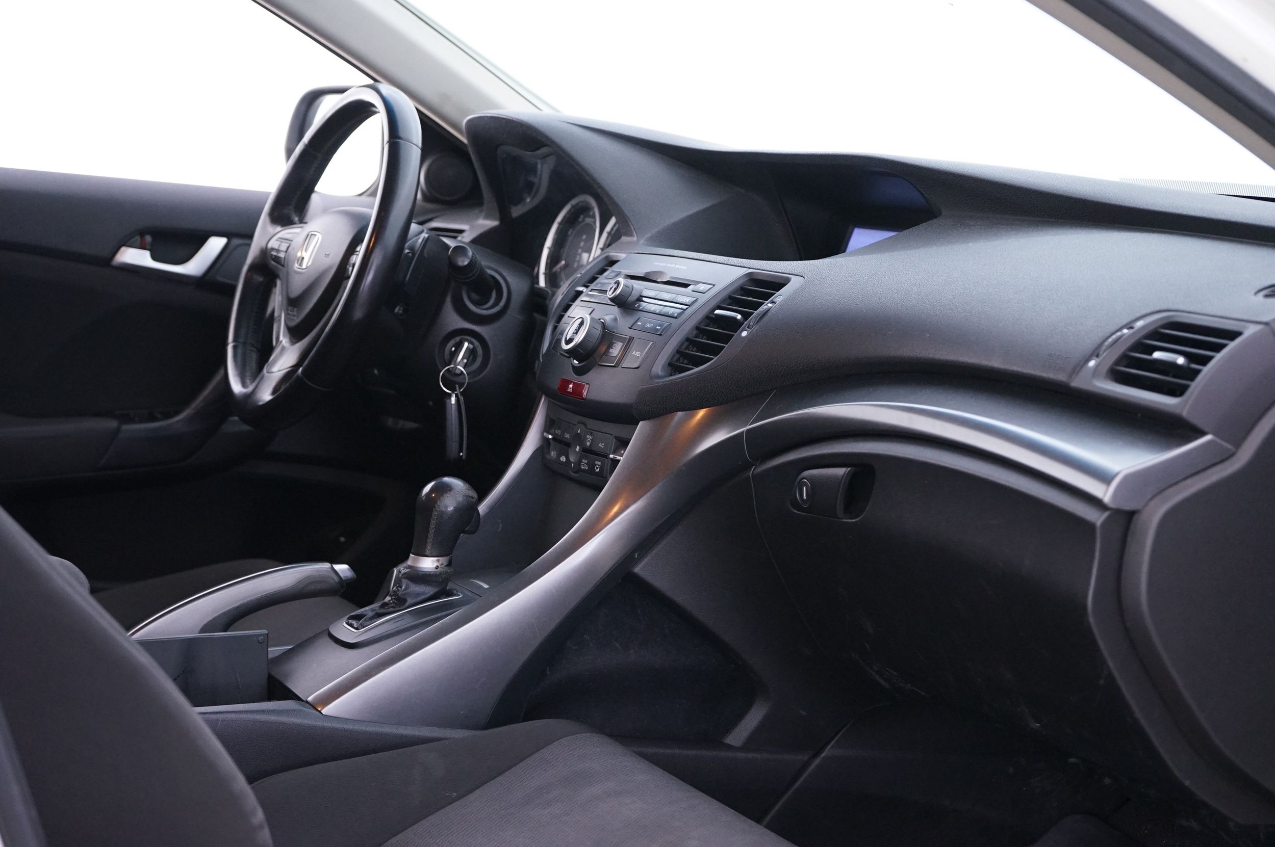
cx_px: 638
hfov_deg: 32.9
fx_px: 2158
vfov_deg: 22.2
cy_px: 424
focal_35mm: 61
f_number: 6.3
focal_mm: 61
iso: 3200
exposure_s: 1/10
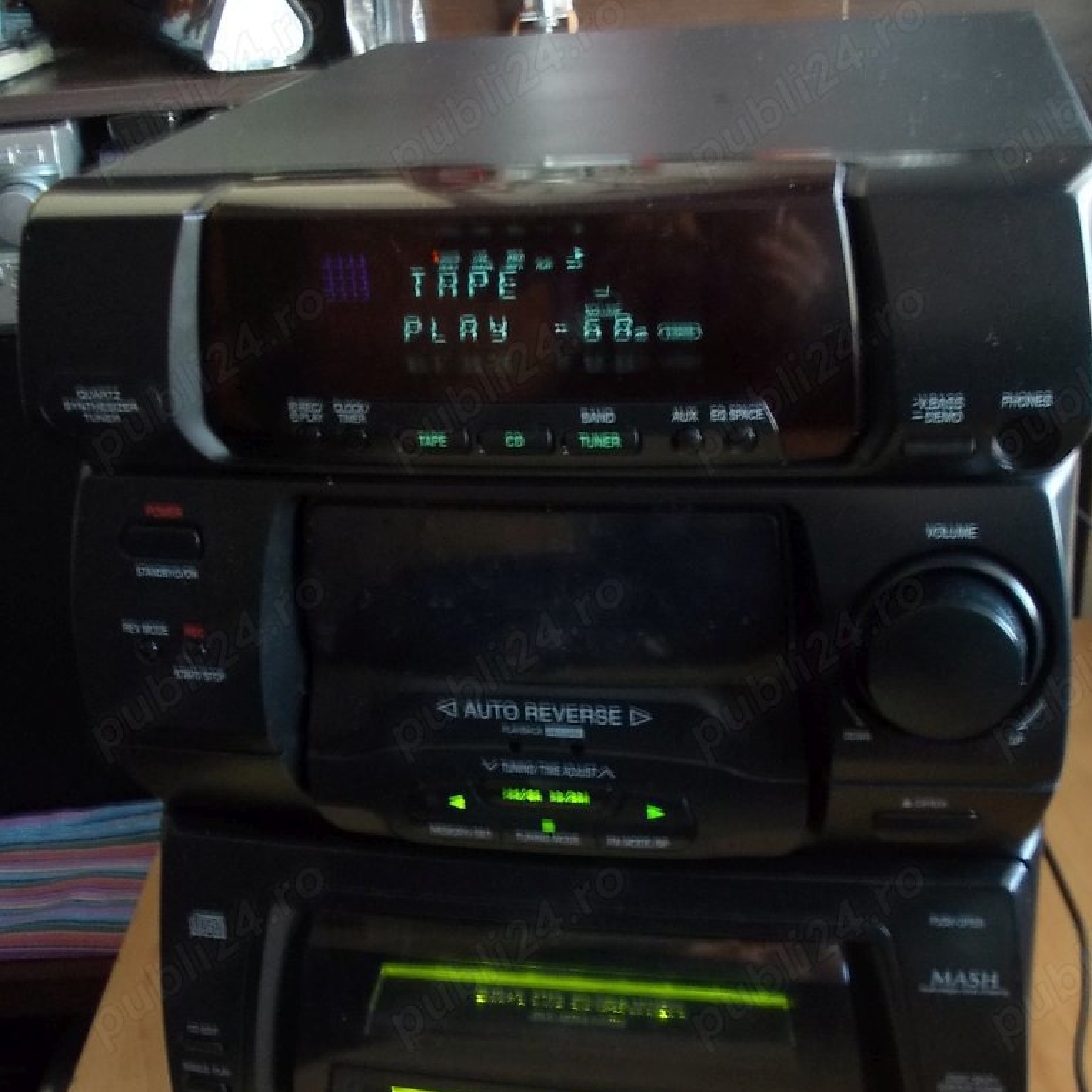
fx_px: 1606
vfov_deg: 37.3
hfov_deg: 37.6
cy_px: 698
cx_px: 547
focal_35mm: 45
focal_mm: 5.3
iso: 200
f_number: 3.1
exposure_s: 1/5
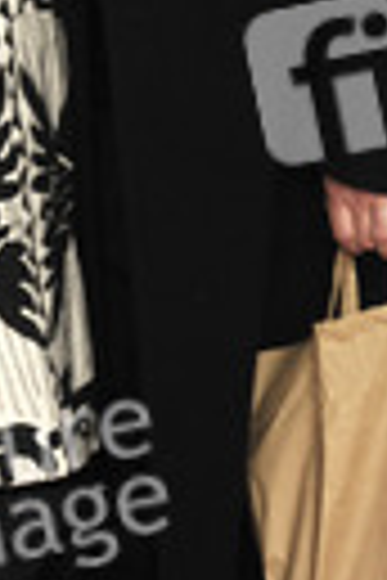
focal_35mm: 326
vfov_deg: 6.3
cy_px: -166
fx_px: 5256
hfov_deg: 4.2
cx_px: 68
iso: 800
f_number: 5.6
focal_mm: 105
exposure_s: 1/80
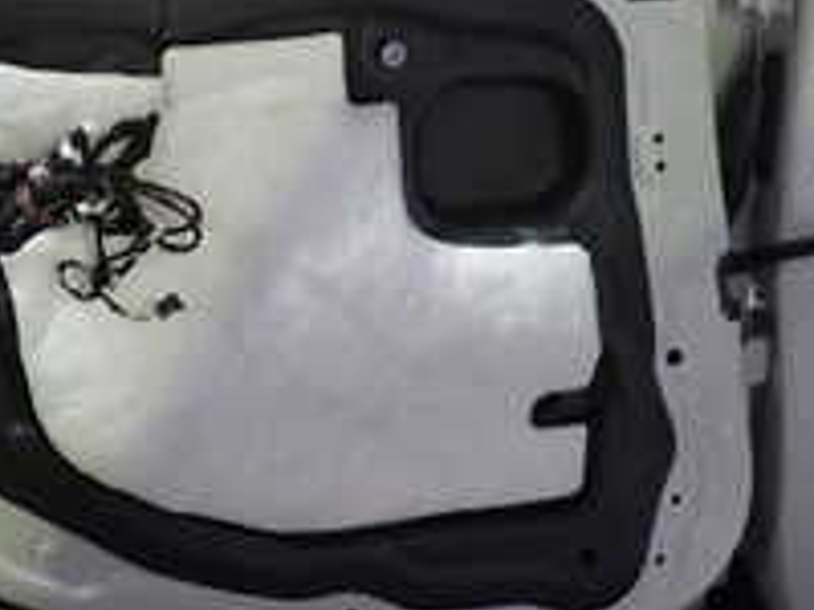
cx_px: 65
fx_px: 1764
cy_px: 0
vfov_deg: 19.1
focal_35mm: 75
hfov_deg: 25.1
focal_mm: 4.5
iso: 200
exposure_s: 1/30
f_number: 2
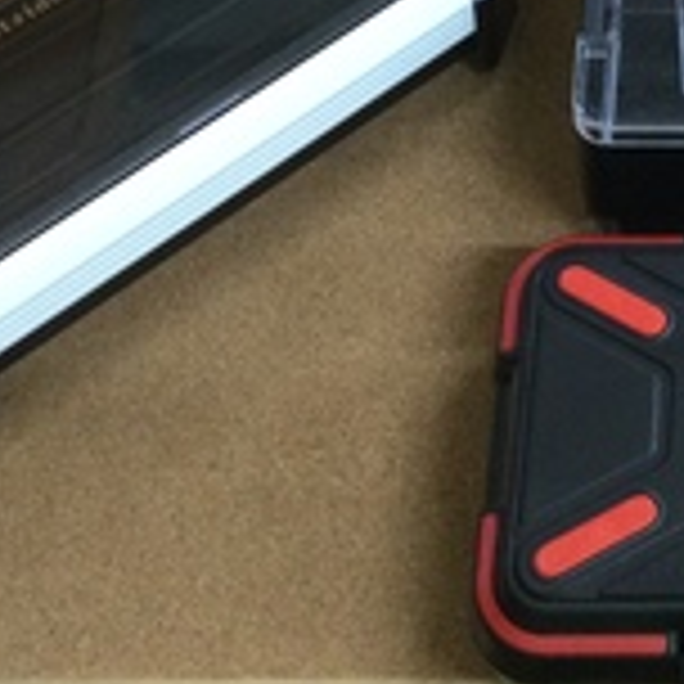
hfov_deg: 15.5
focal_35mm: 108
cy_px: -284
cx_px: 846
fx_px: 2414
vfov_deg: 15.1
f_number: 2.4
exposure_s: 1/30
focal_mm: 3.3
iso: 100
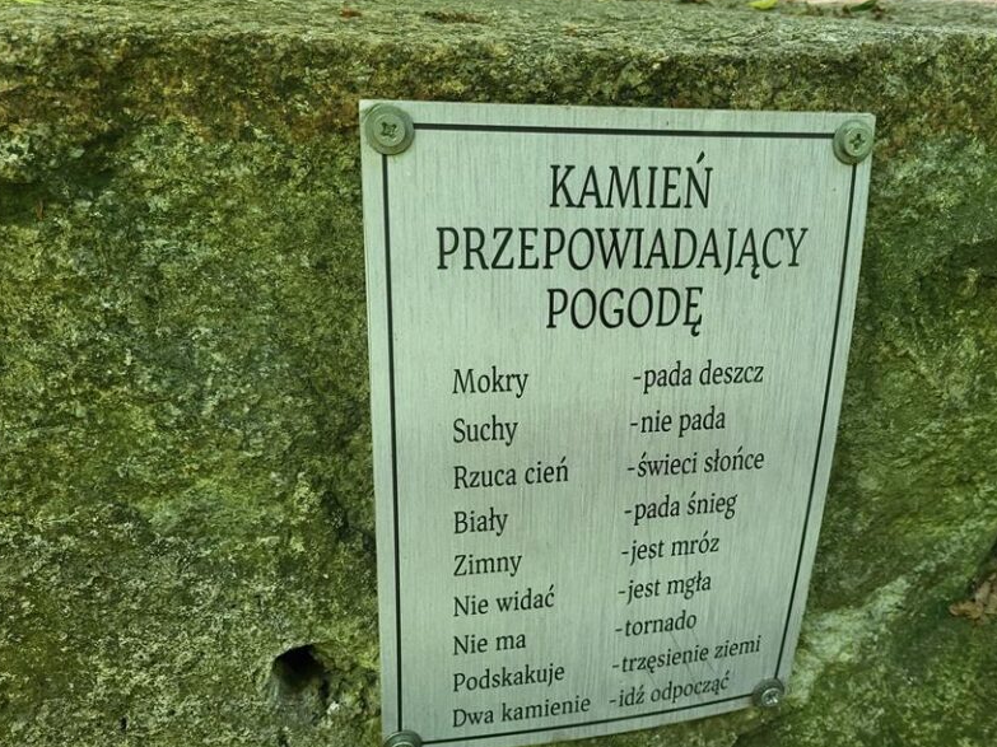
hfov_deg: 53.6
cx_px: 597
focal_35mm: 34
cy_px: 430
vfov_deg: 41.7
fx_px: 979
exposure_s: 1/100
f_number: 1.8
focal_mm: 5.4
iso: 250
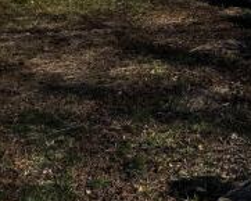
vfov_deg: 15.8
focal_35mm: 93
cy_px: -55
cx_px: 187
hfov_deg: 20.4
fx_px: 691
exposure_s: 1/3597
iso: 80
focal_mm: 6.76
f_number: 1.78
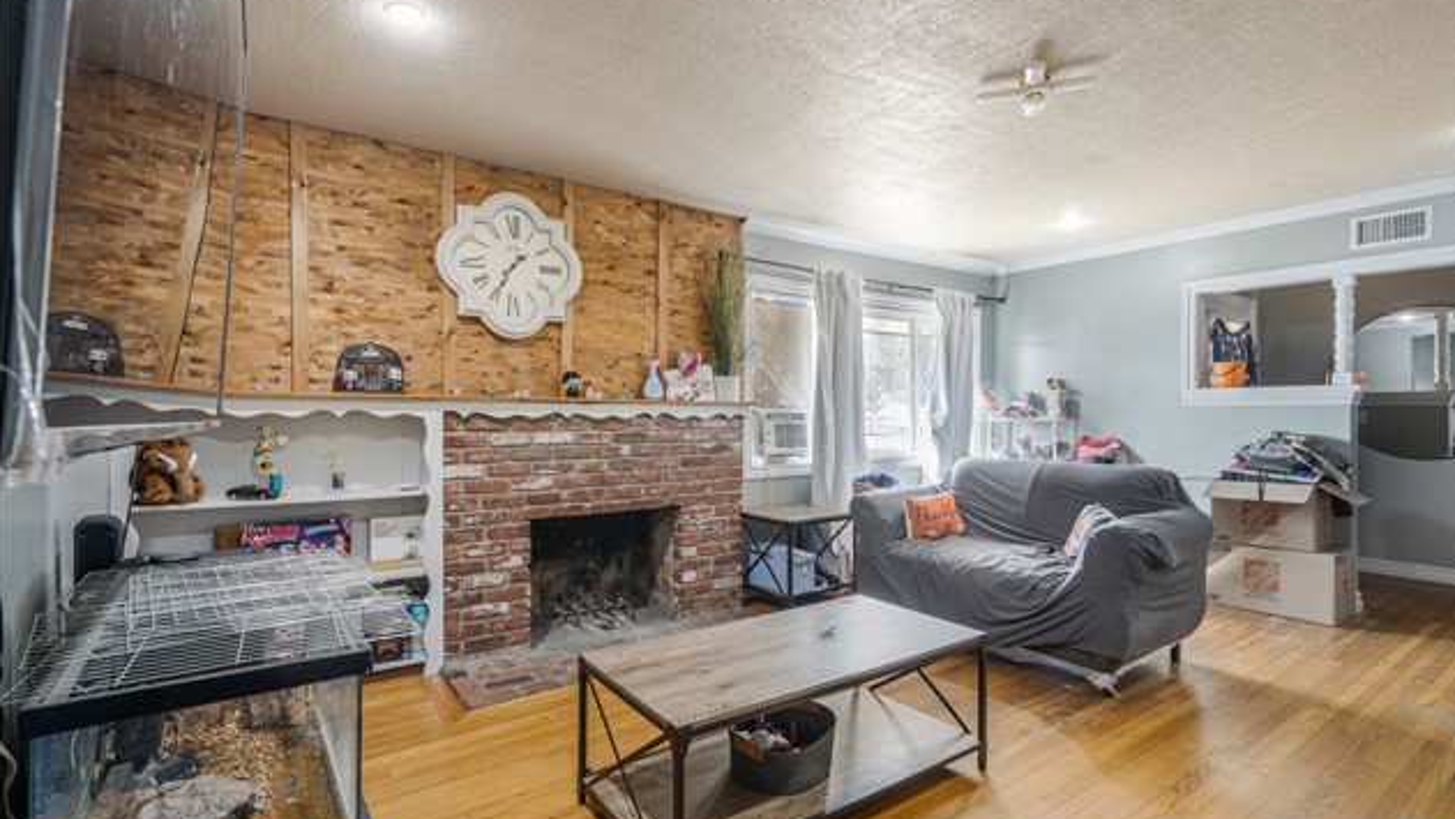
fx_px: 656
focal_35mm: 17
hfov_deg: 95.9
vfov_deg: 63.9
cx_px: 733
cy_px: 421
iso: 125
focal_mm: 16
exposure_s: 1/8
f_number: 8
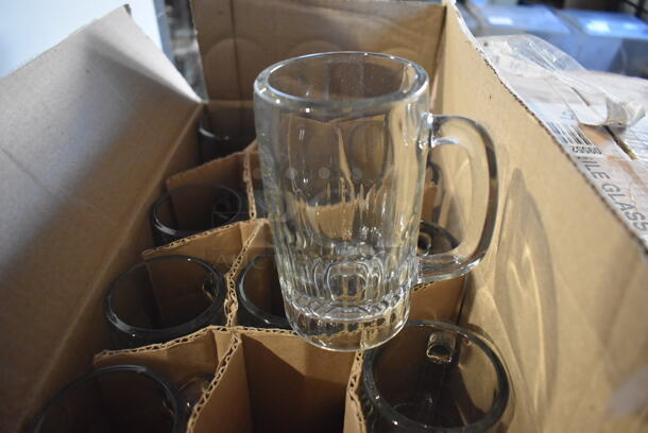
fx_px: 486
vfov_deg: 48.0
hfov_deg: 67.3
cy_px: 216
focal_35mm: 27
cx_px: 324
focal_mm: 18
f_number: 3.5
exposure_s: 1/125
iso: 4500
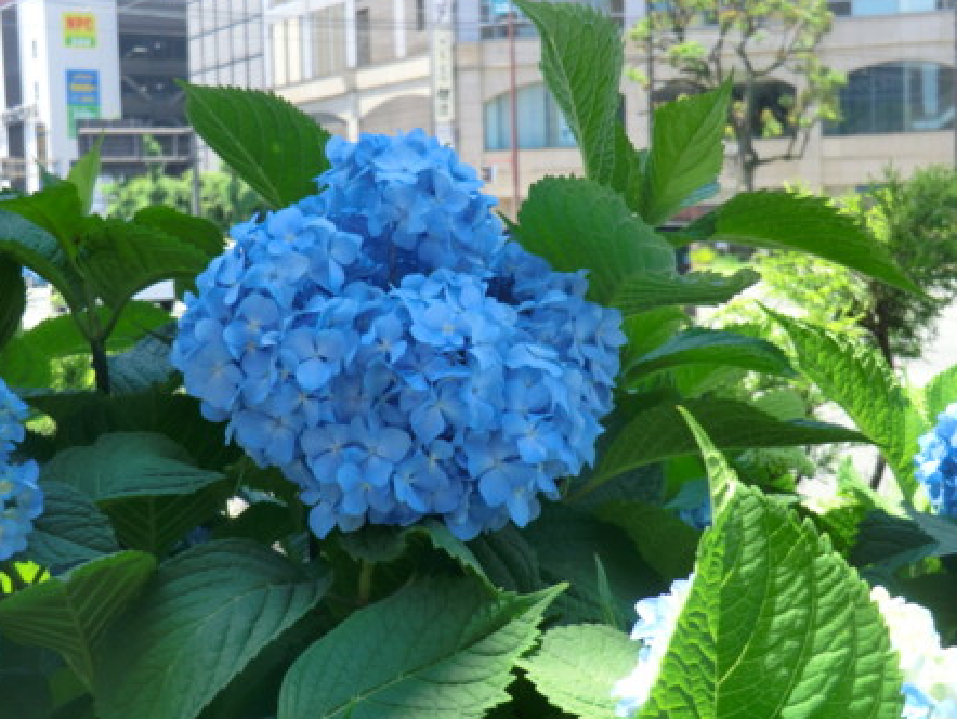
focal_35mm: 56
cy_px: 355
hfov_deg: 34.3
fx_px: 1549
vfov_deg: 26.1
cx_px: 474
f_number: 4.2
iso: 80
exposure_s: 1/160
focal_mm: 9.8
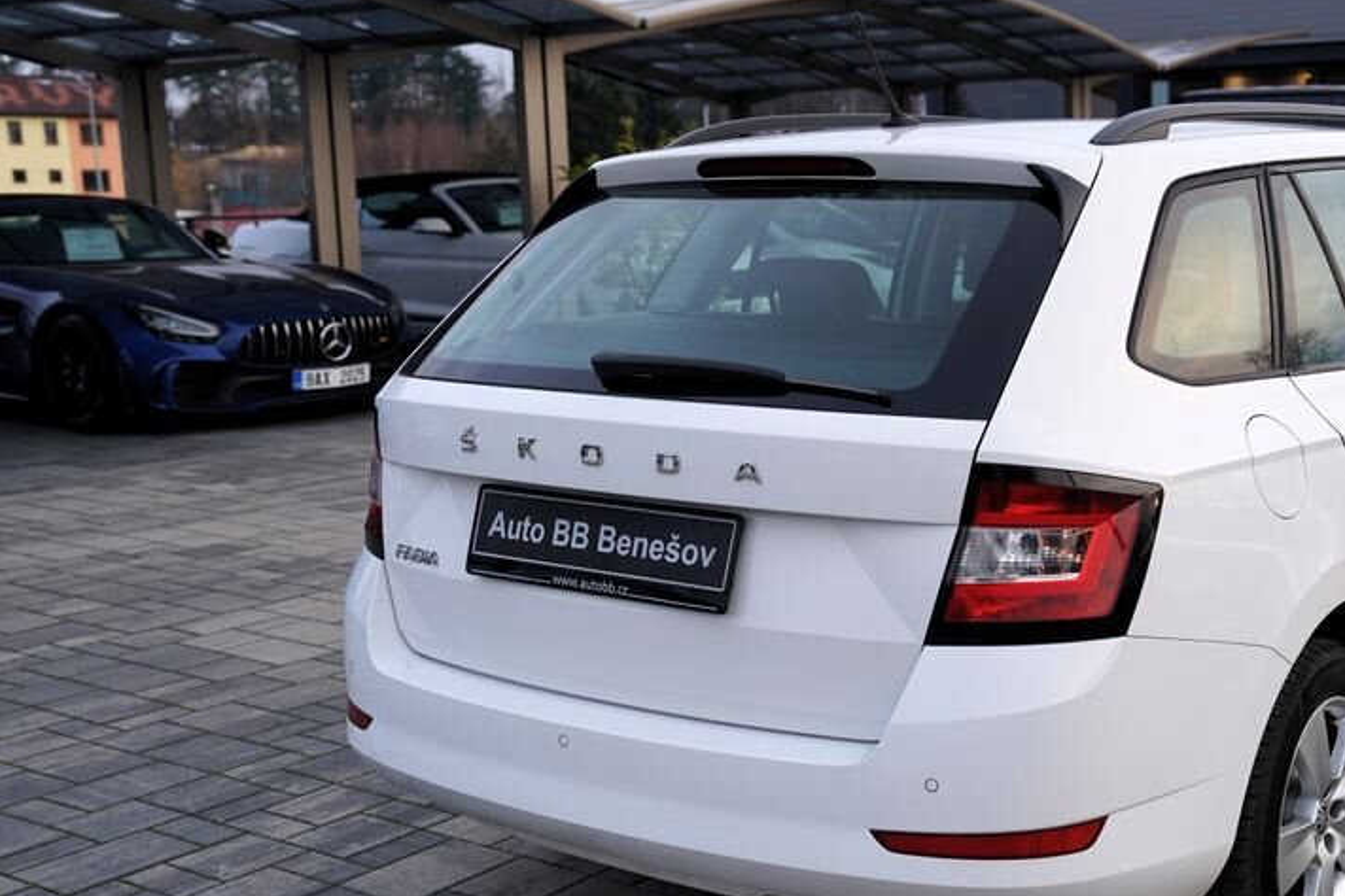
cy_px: 504
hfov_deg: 39.5
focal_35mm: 49
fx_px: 1831
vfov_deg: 27.5
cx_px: 967
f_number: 4
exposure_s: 1/160
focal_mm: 34
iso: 200
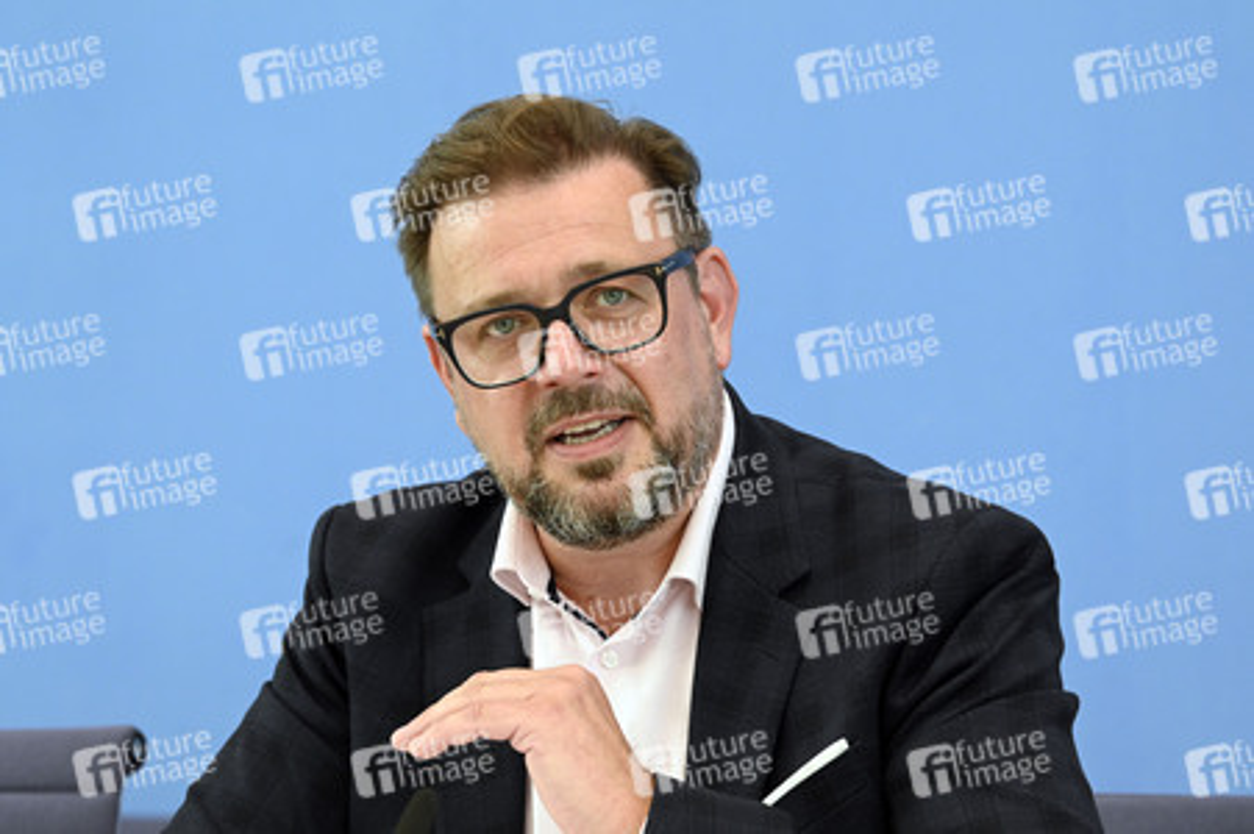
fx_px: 4525
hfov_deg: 15.8
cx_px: 627
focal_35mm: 130
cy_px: 417
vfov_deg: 10.5
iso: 3200
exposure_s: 1/500
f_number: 6.3
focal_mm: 130
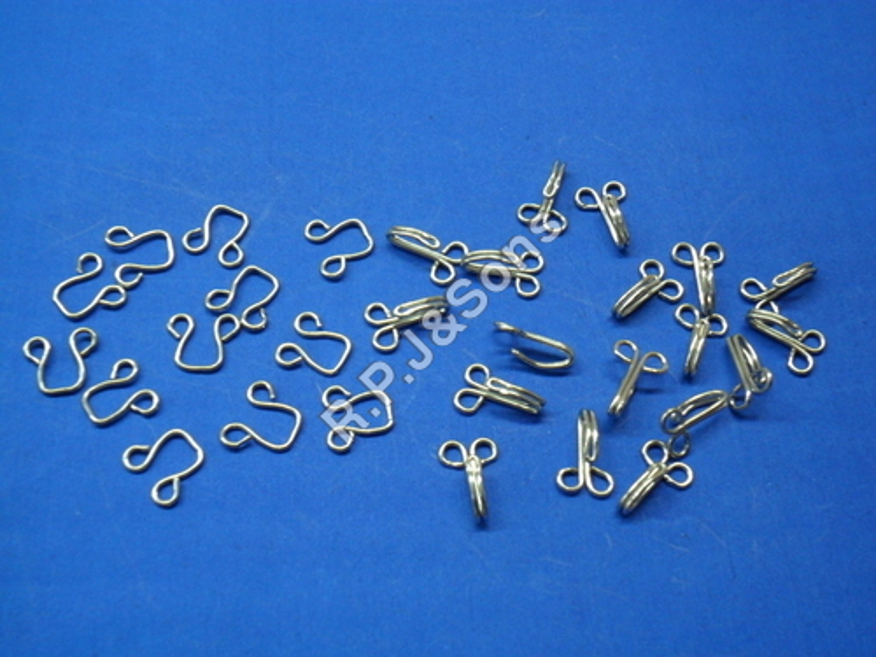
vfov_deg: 32.9
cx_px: 438
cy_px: 328
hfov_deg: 42.9
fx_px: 1113
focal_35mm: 44
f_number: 4.5
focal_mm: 7.8
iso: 200
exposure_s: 1/4
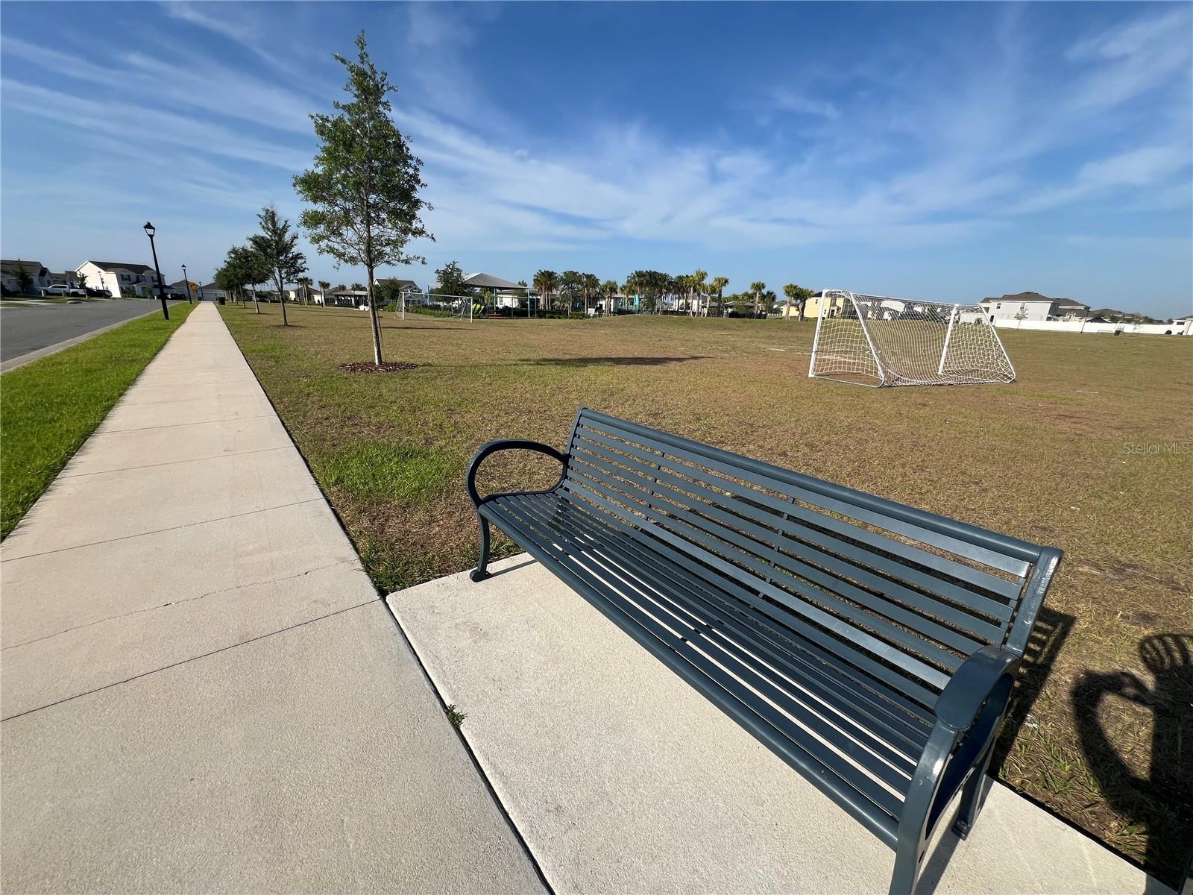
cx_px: 596
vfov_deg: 89.9
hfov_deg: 106.2
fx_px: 448
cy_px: 448
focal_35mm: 13
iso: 32
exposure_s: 1/1597
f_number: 1.8
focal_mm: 1.57
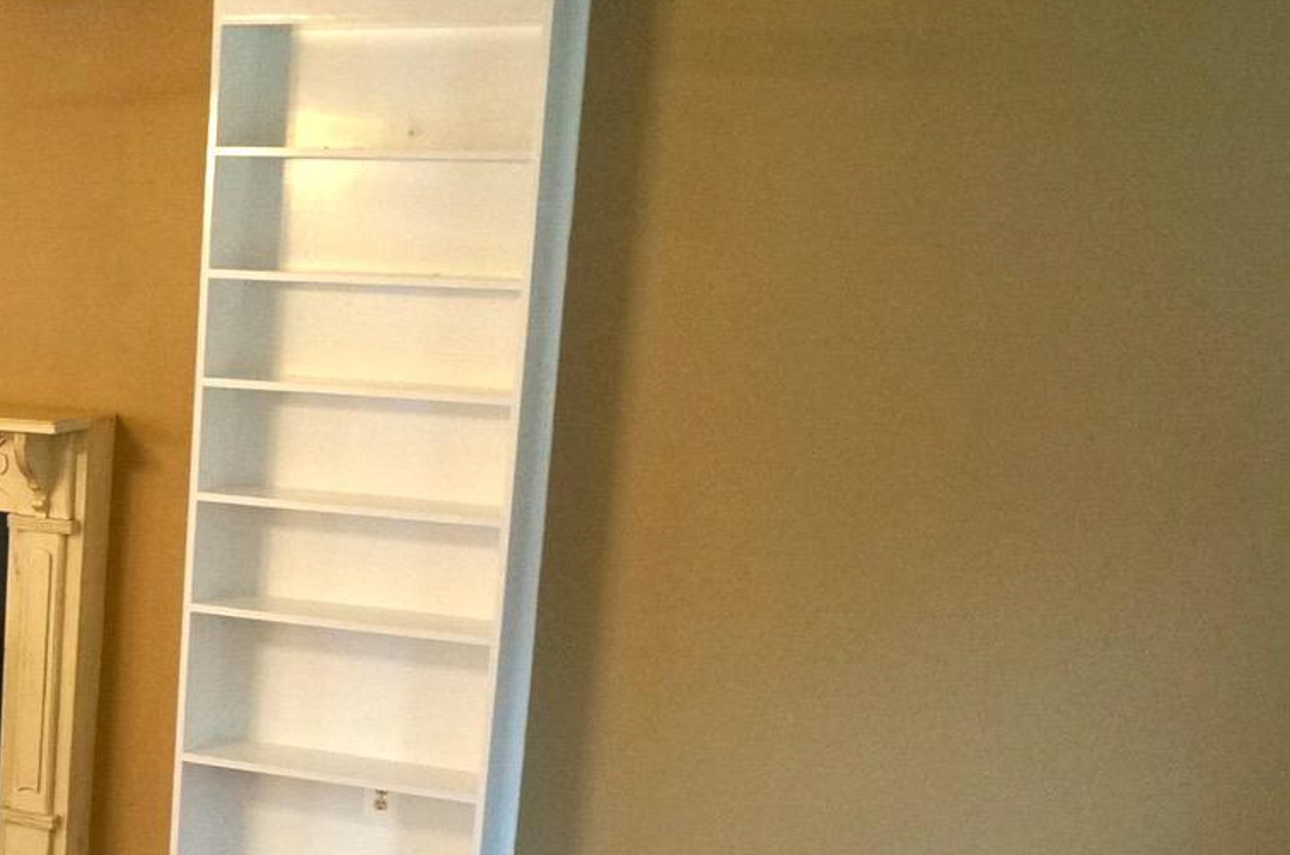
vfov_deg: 20.4
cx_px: -184
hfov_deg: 27.8
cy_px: 785
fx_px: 2325
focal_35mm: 65
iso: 1250
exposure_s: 1/60
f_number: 4
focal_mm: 16
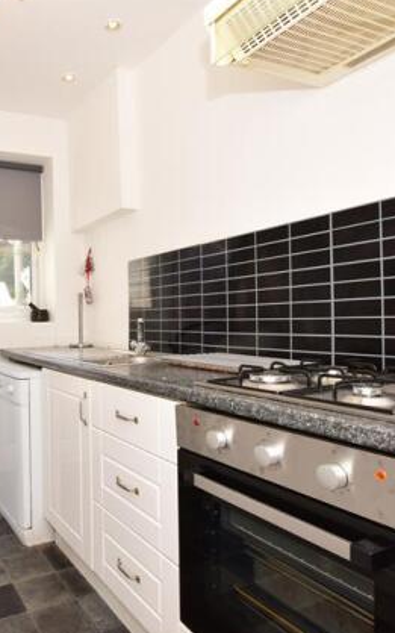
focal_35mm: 24
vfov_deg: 74.8
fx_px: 414
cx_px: 47
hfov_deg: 46.6
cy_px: 320
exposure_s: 1/60
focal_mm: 10
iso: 400
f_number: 14
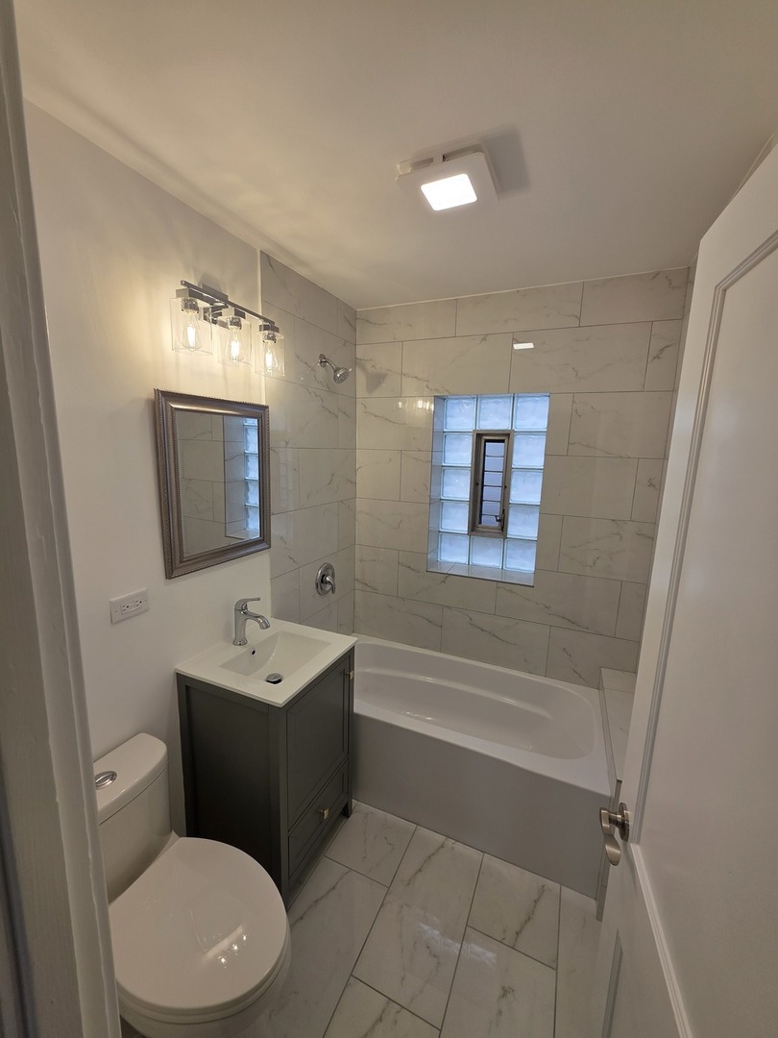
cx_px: 389
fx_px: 390
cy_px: 519
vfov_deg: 106.2
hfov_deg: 89.9
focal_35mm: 13
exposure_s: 1/120
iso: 32
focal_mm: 2.2
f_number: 1.9
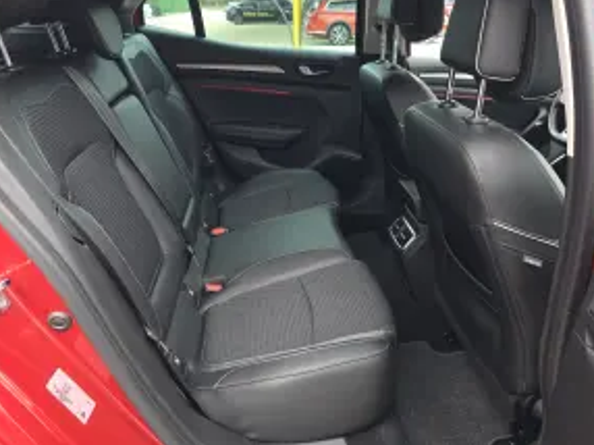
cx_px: 285
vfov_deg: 48.1
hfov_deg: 61.7
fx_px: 497
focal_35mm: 29
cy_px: 239
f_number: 1.7
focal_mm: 6.25
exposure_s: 1/100
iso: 640
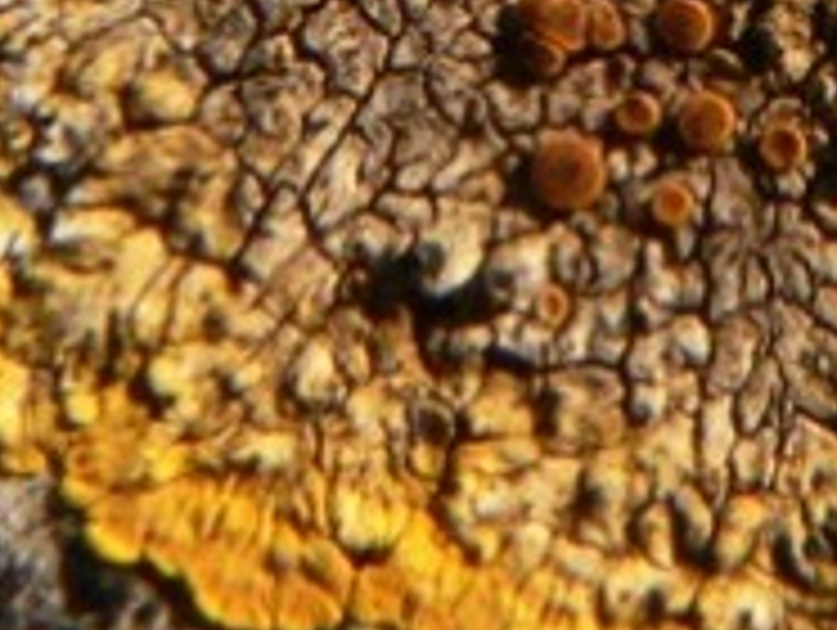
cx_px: 801
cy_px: -436
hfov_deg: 12.8
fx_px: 3704
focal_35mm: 153
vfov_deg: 9.3
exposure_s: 1/200
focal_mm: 6
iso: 80
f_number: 8
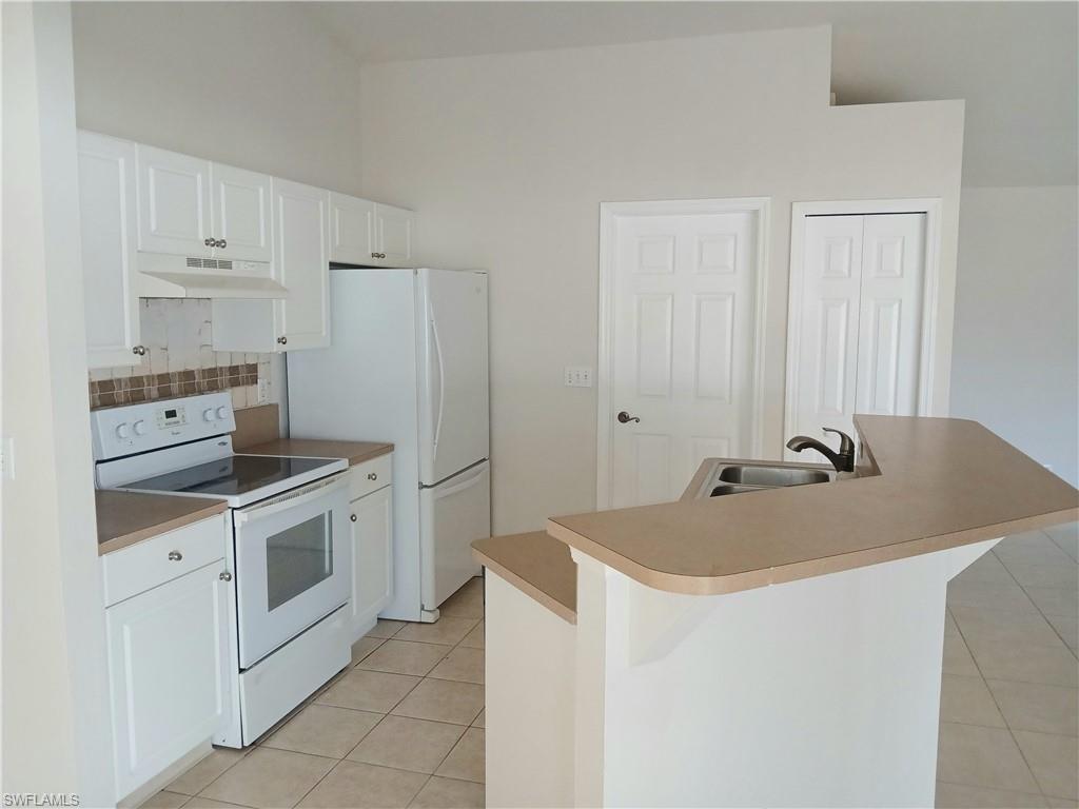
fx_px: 810
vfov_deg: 53.1
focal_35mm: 26
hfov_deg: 67.3
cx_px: 540
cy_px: 404
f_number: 1.8
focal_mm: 3.98
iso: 250
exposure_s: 1/60.2
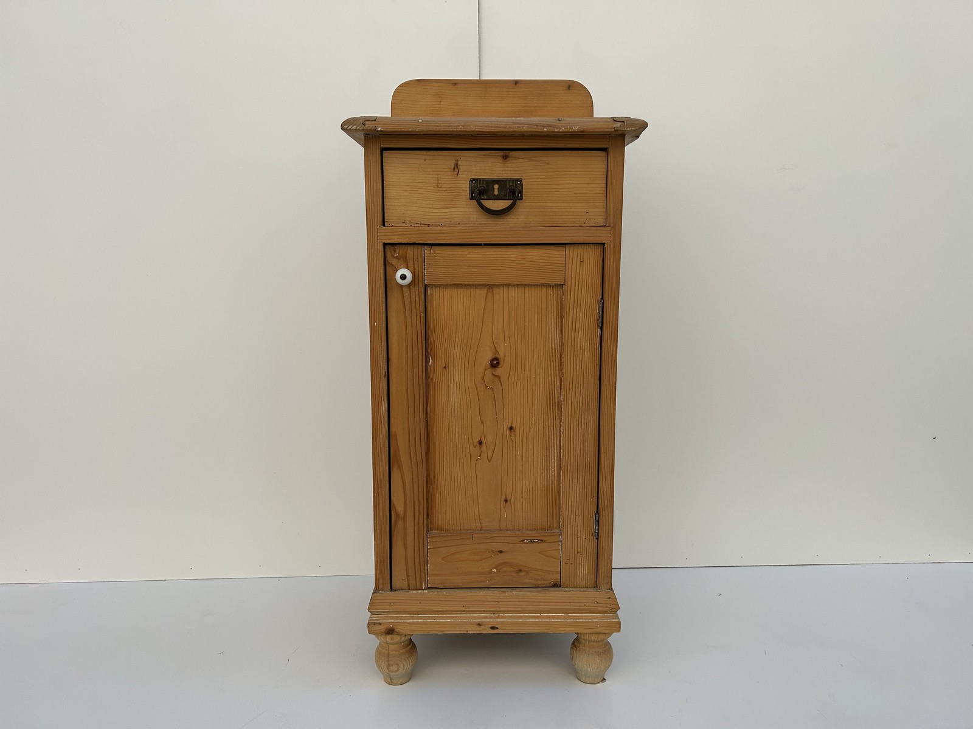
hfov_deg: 67.3
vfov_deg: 53.1
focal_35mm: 26
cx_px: 486
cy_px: 364
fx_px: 731
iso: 50
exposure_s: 1/3077
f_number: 1.5
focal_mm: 5.7
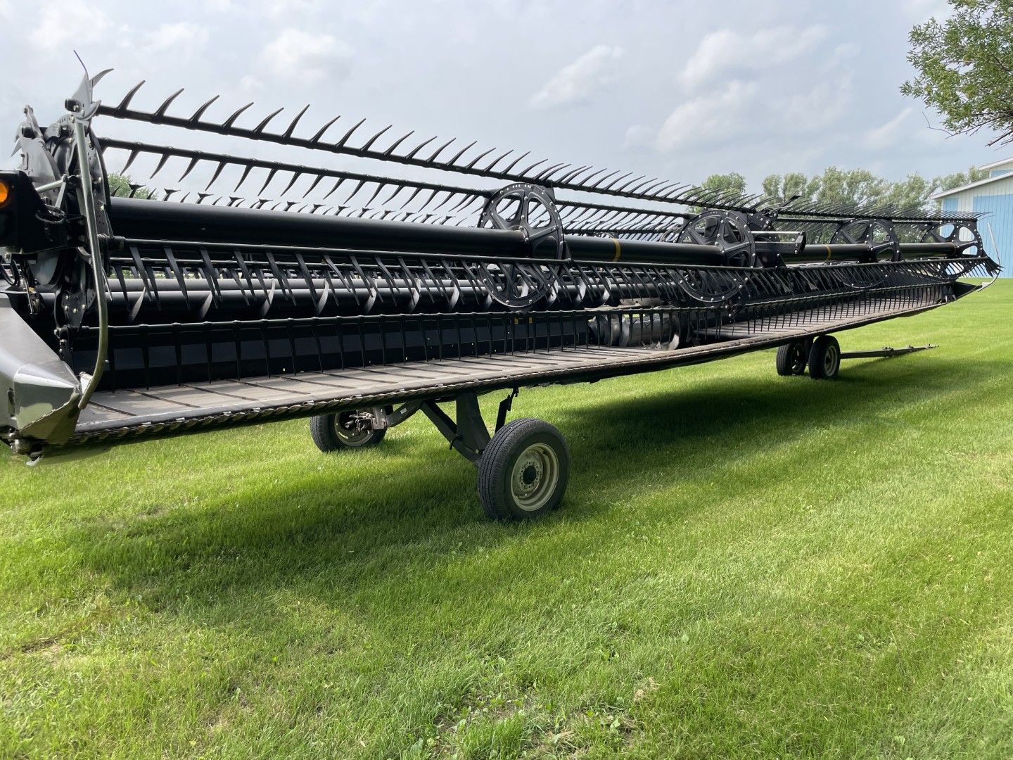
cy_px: 380
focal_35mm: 26
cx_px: 506
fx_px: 761
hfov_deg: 67.3
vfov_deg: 53.1
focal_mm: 4.2
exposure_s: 1/1742
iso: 32
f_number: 1.6
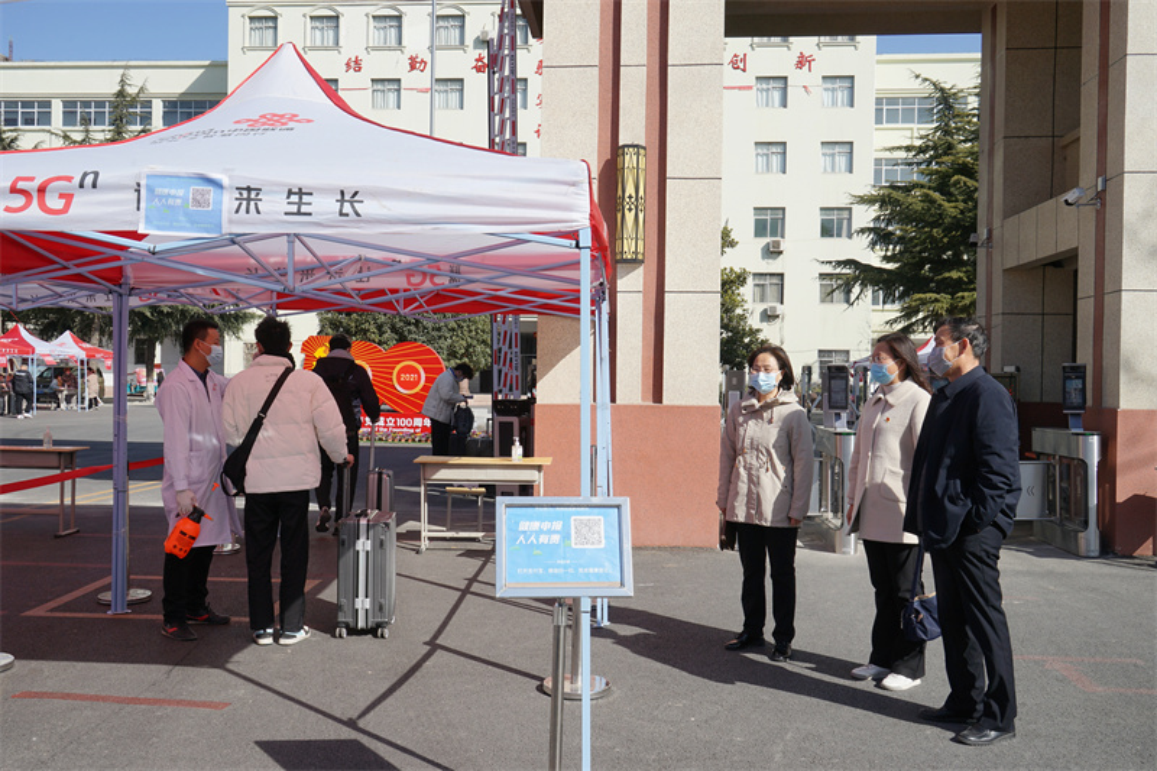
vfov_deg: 40.0
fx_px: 1060
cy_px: 386
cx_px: 578
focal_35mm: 33
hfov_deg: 57.2
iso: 100
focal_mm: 33
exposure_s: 1/125
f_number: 13
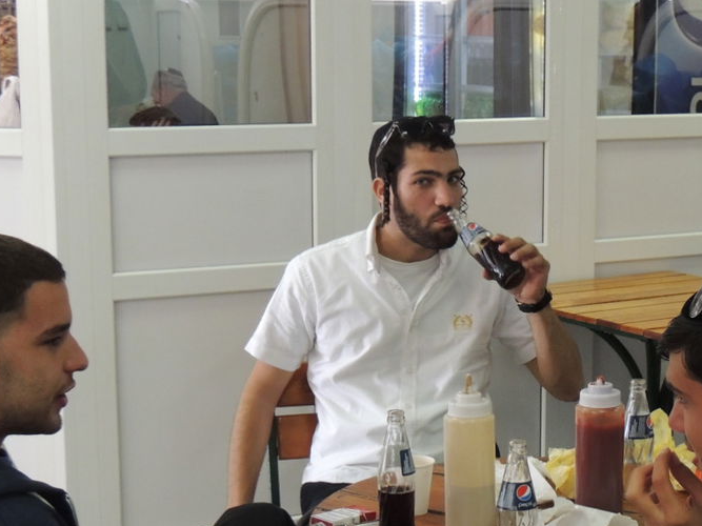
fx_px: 1703
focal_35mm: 84
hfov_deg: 23.1
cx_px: 522
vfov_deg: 17.5
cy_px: 332
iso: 320
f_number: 3.3
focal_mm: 7.1
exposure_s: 1/50
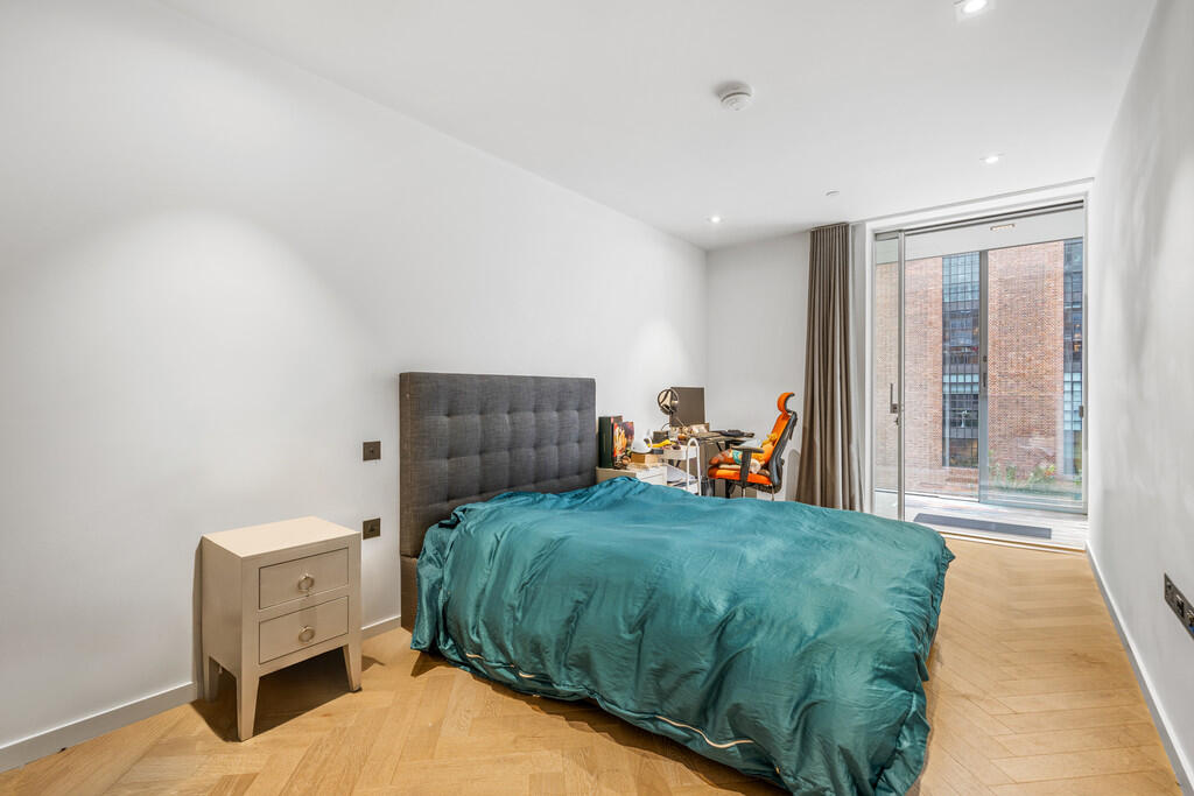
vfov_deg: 77.3
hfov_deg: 100.4
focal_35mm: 15
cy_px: 398
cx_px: 597
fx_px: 498
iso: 200
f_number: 8
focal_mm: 15
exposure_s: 1/2.5
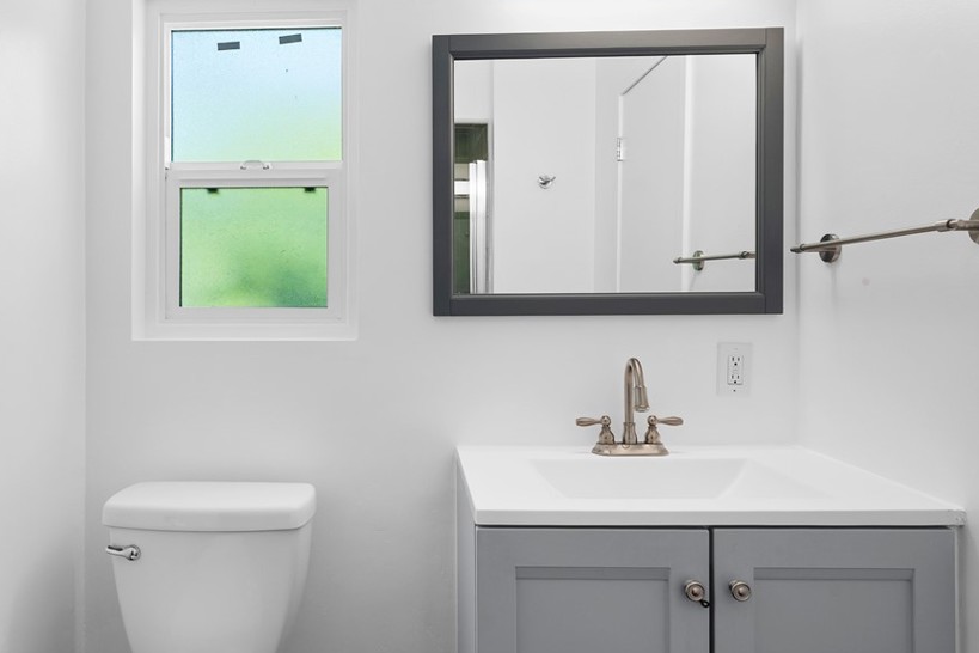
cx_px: 384
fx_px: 680
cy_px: 303
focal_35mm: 25
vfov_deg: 51.2
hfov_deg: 70.6
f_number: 9.5
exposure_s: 1/15
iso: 320
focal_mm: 20
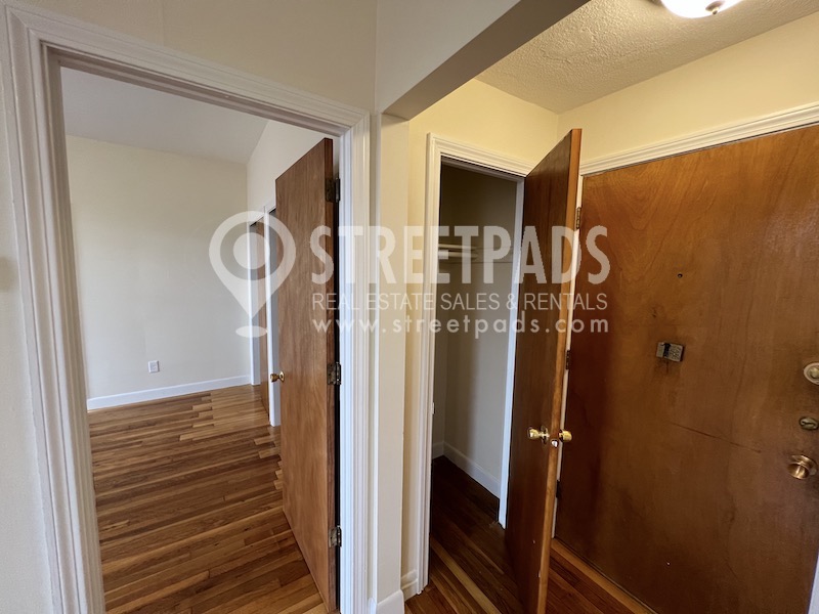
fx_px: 308
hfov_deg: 106.2
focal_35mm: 13
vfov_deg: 89.9
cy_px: 307
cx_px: 410
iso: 200
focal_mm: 1.57
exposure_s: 1/120
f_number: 1.8
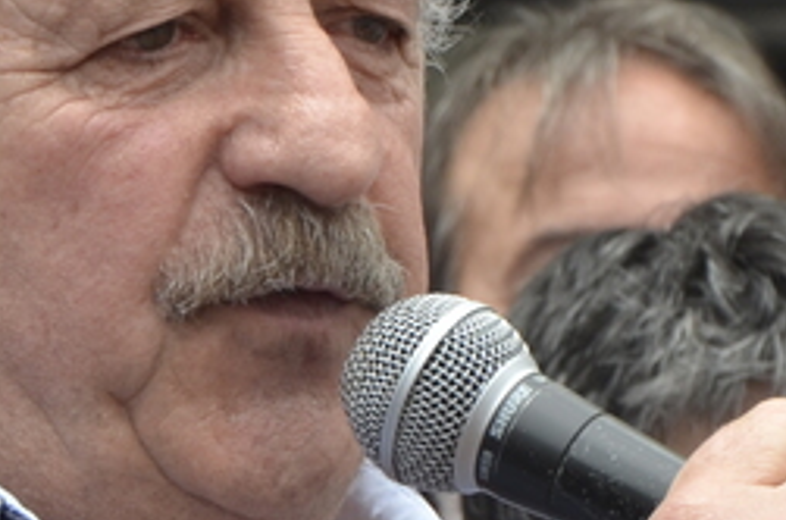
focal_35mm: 650
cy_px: 476
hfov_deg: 3.2
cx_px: 235
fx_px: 14146
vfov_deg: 2.1
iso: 200
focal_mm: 85
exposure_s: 1/125
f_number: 10
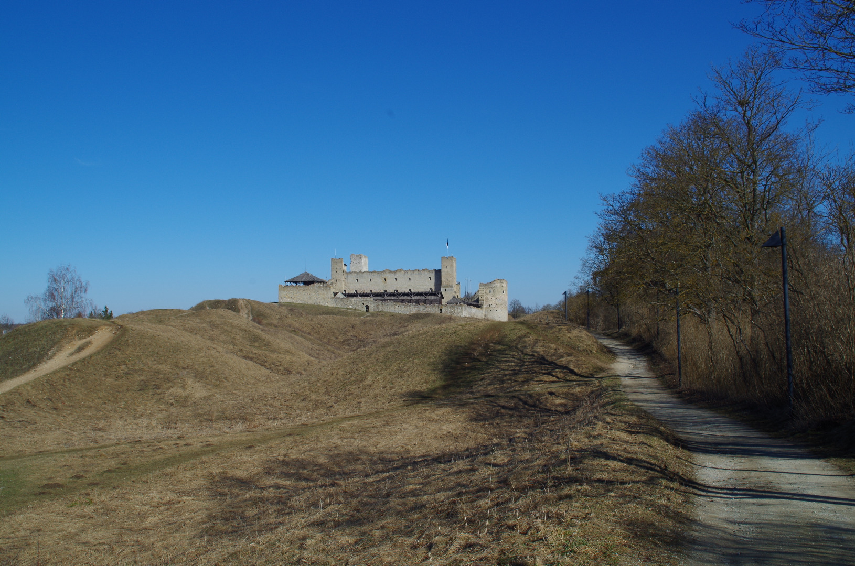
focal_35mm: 36
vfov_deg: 36.7
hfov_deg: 53.2
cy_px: 283
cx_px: 428
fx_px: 853
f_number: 13
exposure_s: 1/160
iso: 100
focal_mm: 24
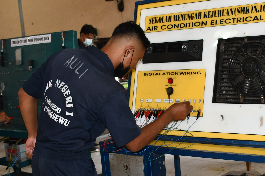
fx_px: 478
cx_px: 161
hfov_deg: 30.9
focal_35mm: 65
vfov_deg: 20.8
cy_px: 124
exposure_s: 1/60
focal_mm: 20
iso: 450
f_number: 3.5
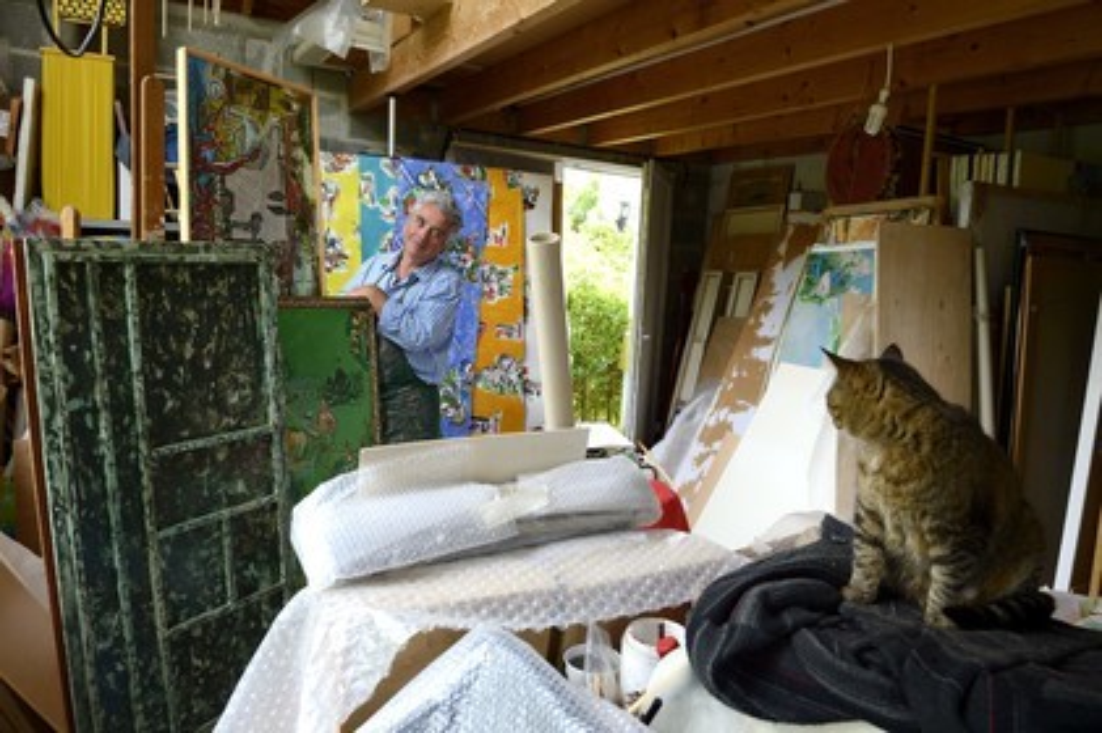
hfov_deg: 73.8
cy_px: 366
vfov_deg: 53.1
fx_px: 734
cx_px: 551
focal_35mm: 24
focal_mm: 24
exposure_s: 1/60
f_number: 7.1
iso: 800
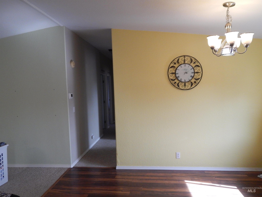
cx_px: 131
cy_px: 98
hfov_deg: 69.4
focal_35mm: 25
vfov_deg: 54.9
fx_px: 189
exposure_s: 1/125
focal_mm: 4.5
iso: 400
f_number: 3.1
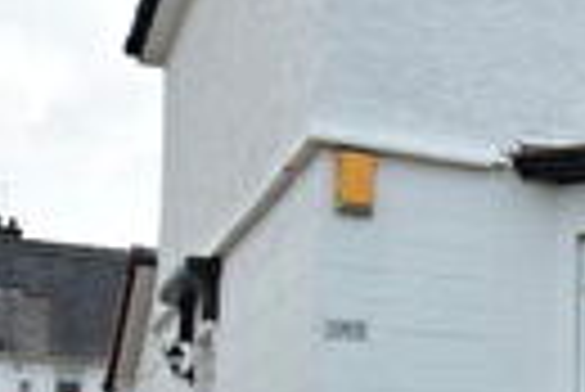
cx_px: 837
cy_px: 397
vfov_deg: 16.5
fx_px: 1318
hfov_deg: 21.6
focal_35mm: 81
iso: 200
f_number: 5.6
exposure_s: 1/125
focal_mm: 10
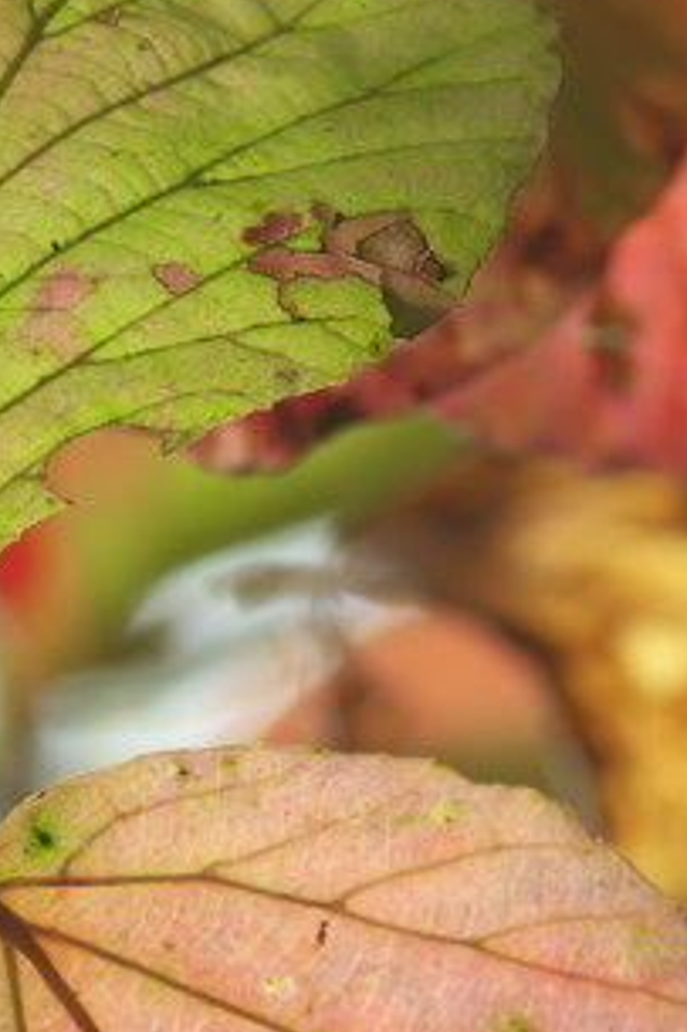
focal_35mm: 1007
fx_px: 28856
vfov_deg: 2.0
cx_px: 492
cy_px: 870
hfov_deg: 1.4
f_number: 11
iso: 250
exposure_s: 1/100
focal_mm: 300
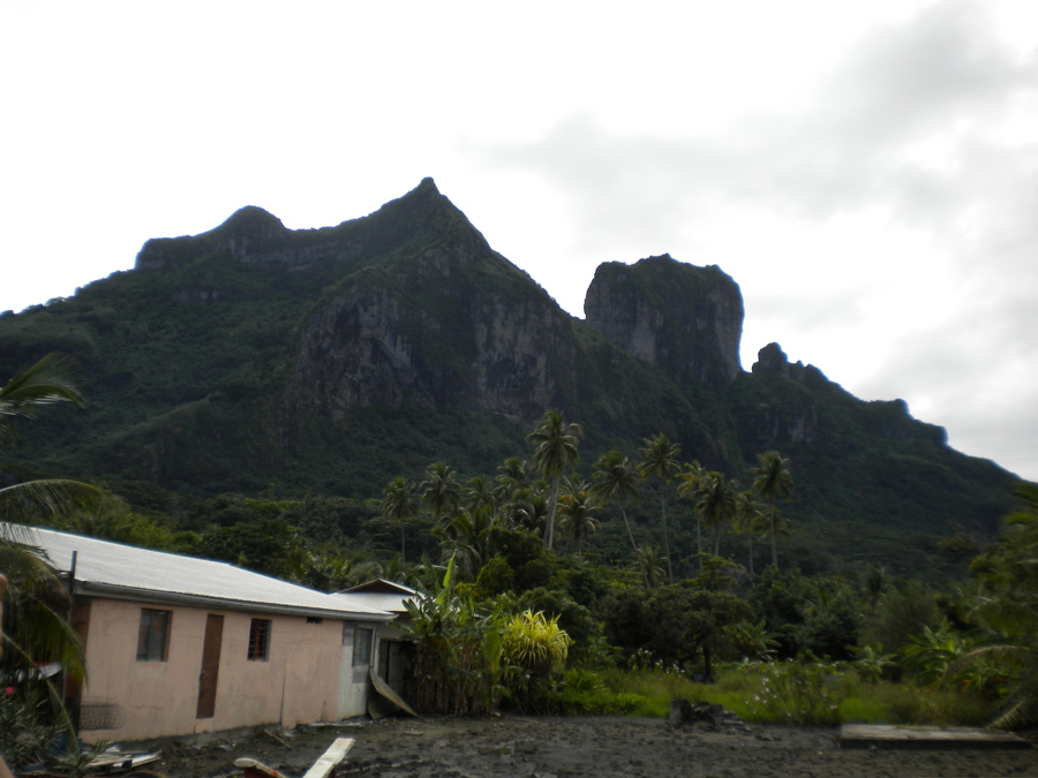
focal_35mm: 35
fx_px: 1050
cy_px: 389
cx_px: 519
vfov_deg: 40.7
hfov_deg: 52.6
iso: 80
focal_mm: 6.3
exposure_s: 1/1000
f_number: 4.6
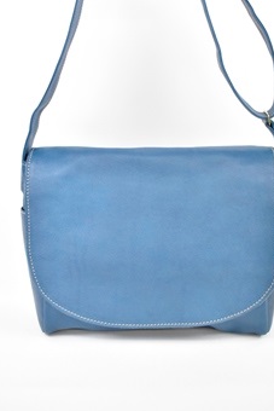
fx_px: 536
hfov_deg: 28.6
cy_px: 138
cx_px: 158
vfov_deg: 41.4
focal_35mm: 47
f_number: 5
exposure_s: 1/320
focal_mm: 22
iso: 3200
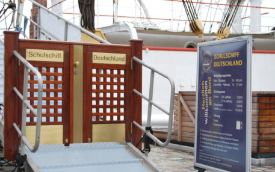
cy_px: 97
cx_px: 135
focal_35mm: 67
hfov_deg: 30.6
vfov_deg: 19.4
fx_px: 502
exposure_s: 1/160
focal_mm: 40
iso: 100
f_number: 6.3
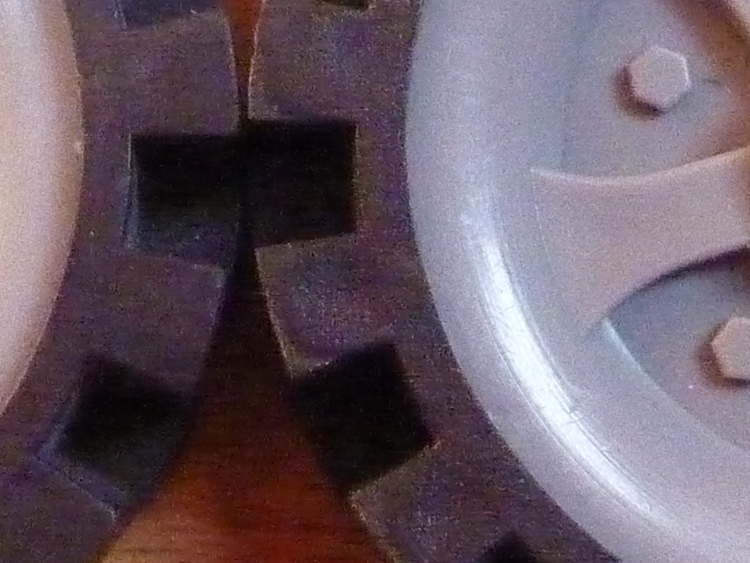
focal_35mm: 100
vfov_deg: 14.7
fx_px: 2167
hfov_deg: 19.6
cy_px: 127
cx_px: 348
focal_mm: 4.1
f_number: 3.3
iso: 1600
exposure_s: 1/125
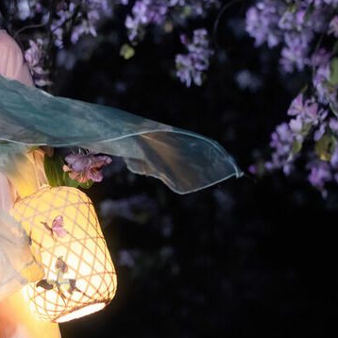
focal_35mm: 262
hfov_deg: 6.7
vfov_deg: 6.7
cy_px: 101
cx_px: 79
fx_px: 2894
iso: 4000
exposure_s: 1/250
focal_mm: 105
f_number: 2.8
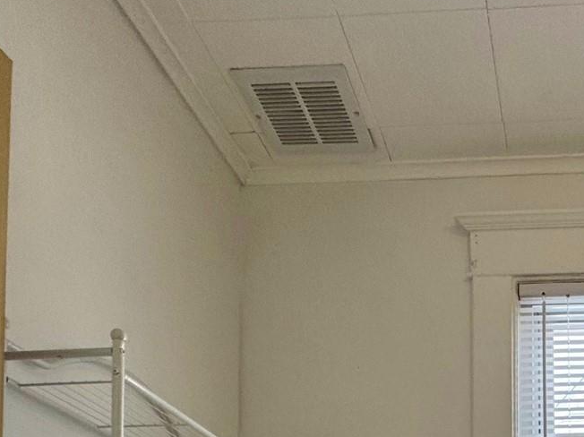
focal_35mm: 44
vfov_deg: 24.9
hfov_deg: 39.1
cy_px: 660
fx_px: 742
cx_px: 553
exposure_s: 1/285
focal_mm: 2.22
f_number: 2.2
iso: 40
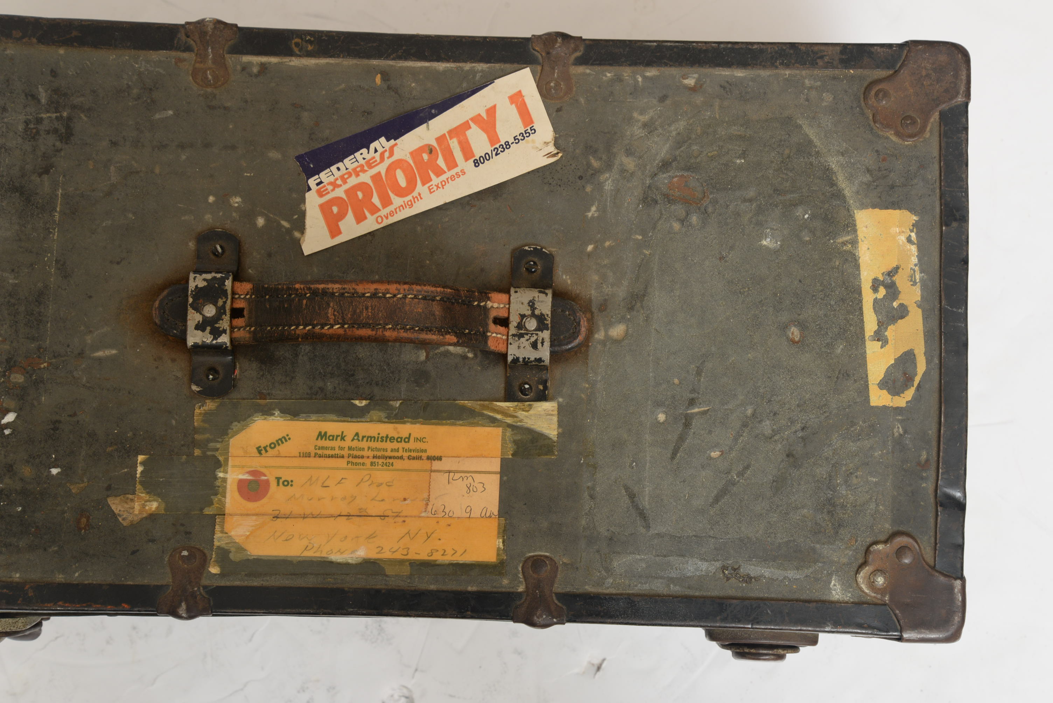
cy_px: 352
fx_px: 1931
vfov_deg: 20.6
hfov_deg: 30.5
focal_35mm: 66
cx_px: 526
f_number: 11
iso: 400
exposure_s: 1/125
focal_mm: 66
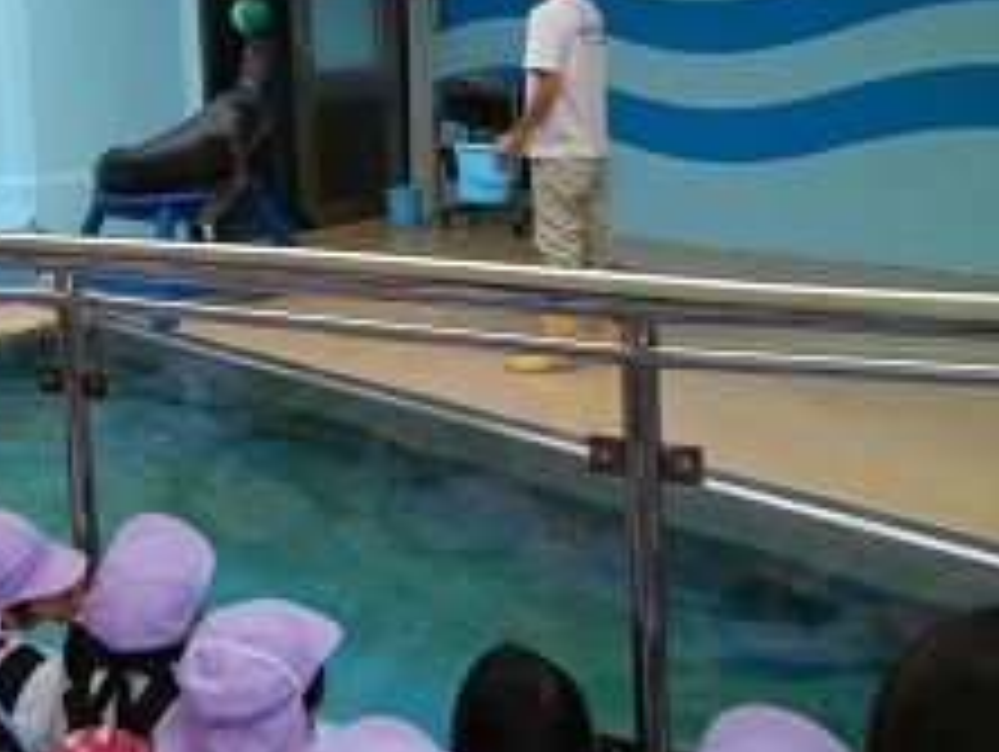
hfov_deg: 33.7
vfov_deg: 26.7
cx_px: 108
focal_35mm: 54
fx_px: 1560
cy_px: 180
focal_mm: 5.4
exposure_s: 1/466
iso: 160
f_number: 3.5
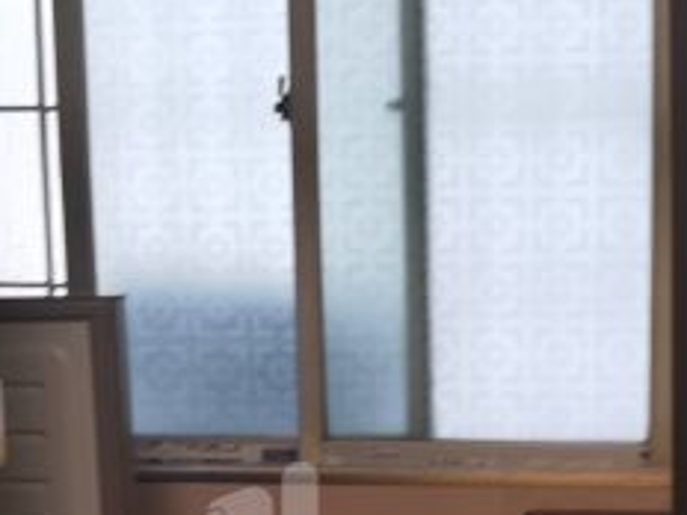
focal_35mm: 93
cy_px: 545
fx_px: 1846
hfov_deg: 21.0
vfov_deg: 15.5
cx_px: 423
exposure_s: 1/50
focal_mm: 6.71
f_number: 1.9
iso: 125
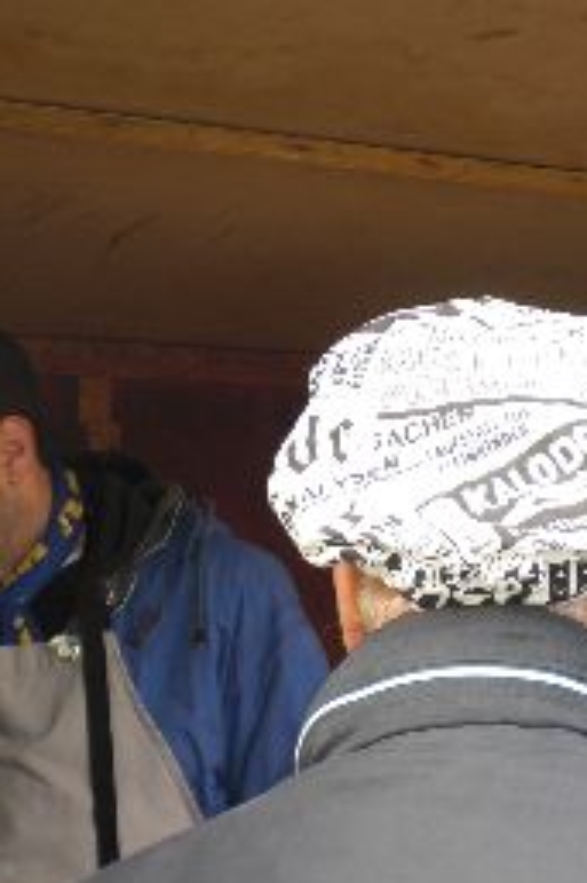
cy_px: 512
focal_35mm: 82
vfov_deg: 24.7
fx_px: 2008
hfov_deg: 16.6
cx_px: 417
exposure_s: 1/100
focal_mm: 6.3
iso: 64
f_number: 3.1
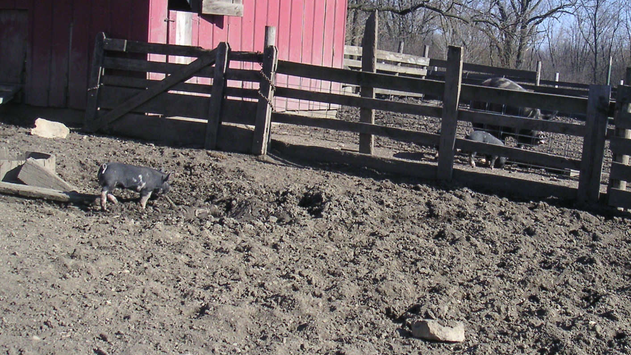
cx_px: 368
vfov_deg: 20.1
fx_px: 1004
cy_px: 167
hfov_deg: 34.8
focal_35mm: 60
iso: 50
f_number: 2.8
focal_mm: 6
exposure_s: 1/500
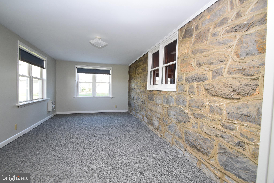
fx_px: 114
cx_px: 137
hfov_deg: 100.4
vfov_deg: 77.3
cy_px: 92
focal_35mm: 15
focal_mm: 10
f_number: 8
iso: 1100
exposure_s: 1/60
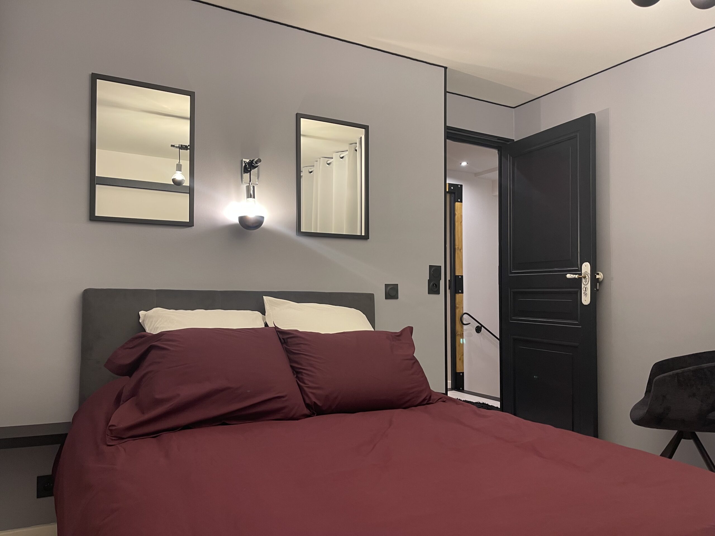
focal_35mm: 25
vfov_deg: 54.9
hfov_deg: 69.4
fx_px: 516
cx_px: 358
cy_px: 268
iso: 100
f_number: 1.6
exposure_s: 1/50
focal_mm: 5.1
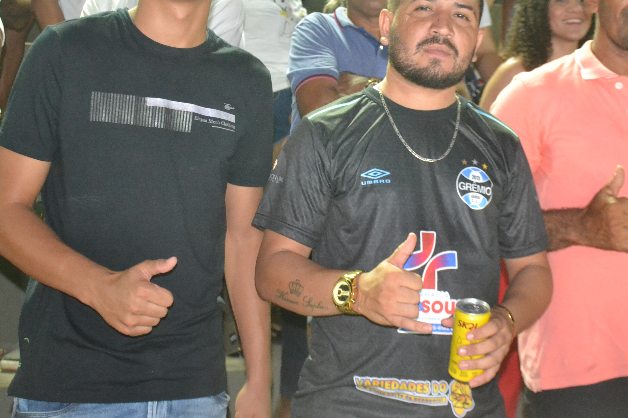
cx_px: 381
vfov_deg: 17.9
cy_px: 122
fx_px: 1326
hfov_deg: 26.6
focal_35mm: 76
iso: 3200
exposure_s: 1/60
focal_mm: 34
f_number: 4.2
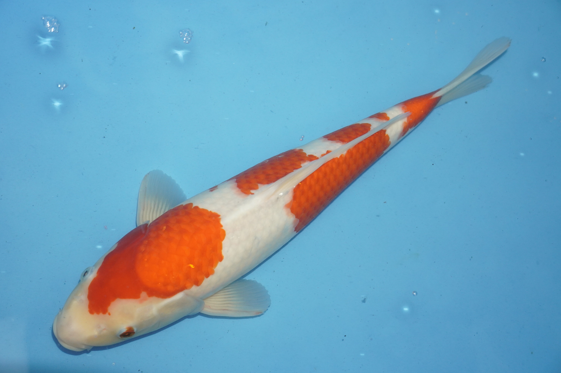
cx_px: 284
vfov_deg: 24.6
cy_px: 184
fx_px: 856
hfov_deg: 36.3
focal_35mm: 55
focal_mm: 36
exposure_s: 1/160
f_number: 4.5
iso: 1000
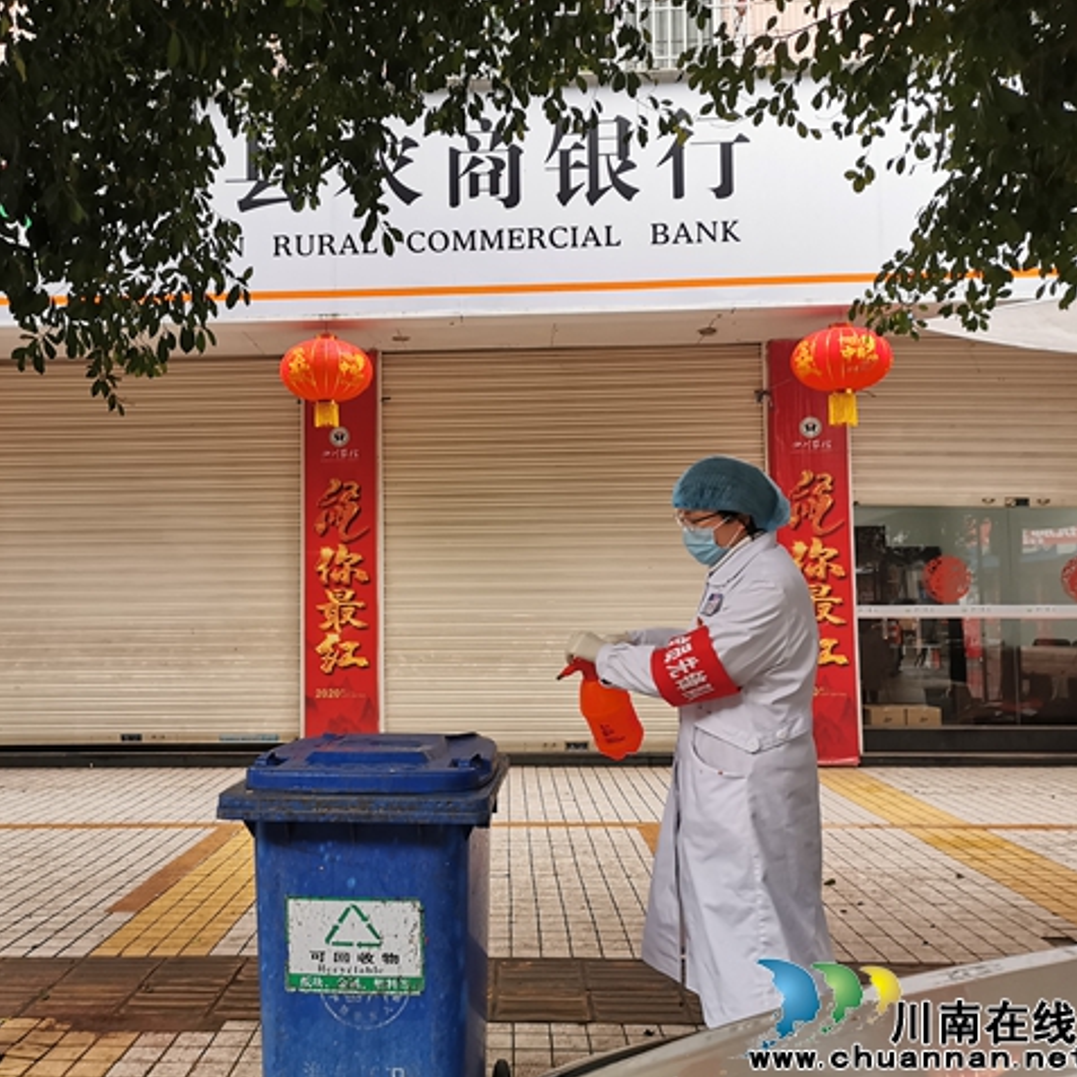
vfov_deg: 51.1
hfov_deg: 50.8
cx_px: 438
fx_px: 1126
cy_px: 540
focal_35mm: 32
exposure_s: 1/100
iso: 200
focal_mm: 5.58
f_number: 1.8
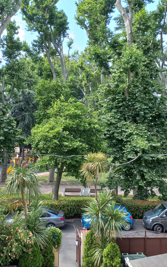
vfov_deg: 54.0
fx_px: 262
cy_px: 133
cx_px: 63
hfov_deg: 35.2
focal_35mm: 36
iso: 25
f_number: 1.8
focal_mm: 4.6
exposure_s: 1/131
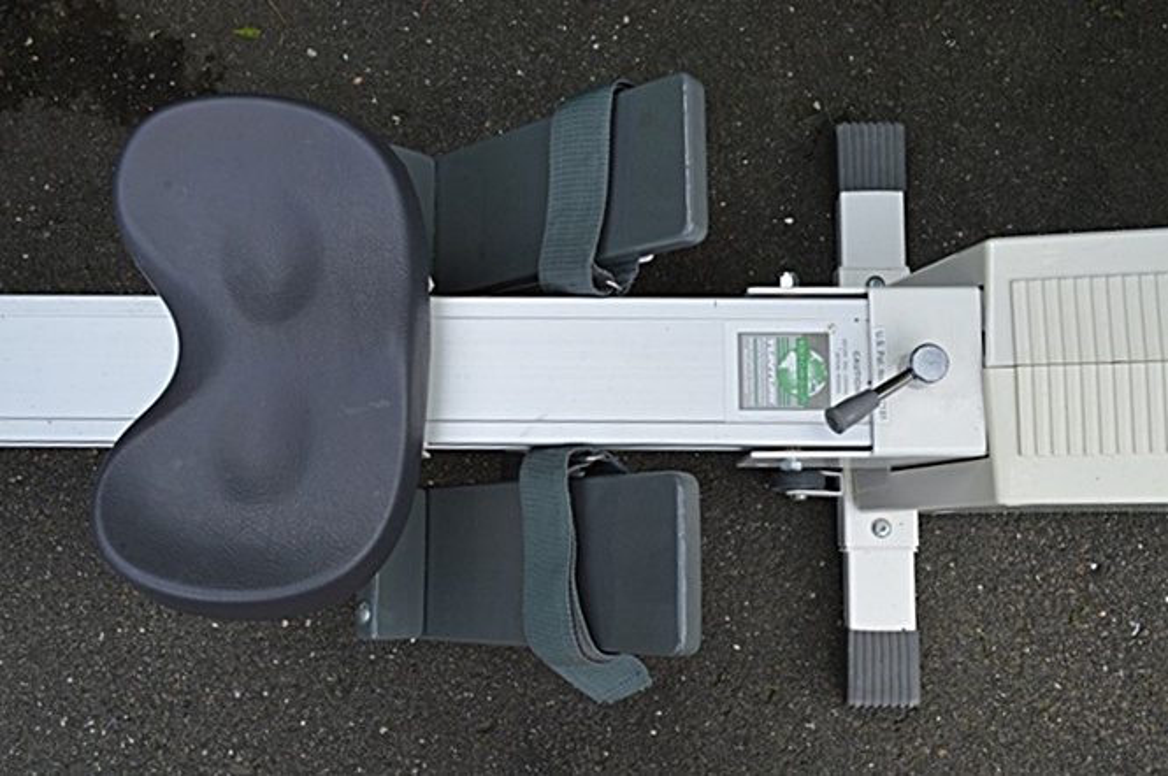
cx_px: 584
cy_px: 388
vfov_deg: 36.8
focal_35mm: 36
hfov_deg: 53.2
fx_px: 1167
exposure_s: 1/160
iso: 100
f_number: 6.3
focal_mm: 24
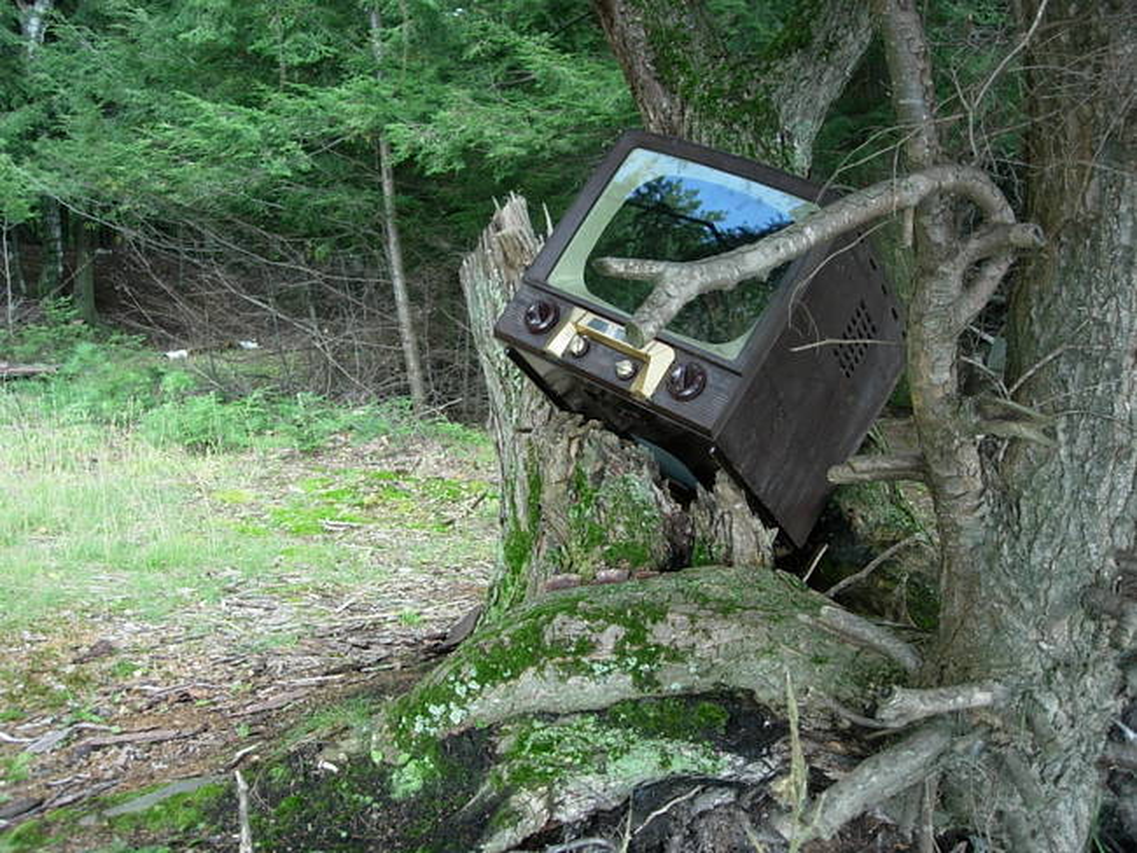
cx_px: 568
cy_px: 426
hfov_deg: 49.0
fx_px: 1249
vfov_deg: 37.7
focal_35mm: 38
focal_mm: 7.8
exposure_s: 1/50.7
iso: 64
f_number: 2.8
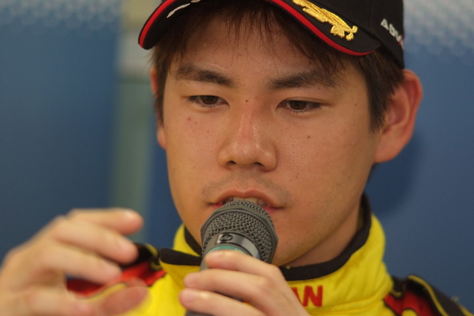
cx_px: 237
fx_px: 3555
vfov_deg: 5.1
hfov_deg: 7.6
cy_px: 158
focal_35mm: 270
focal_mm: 180
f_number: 2.8
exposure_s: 1/125
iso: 800
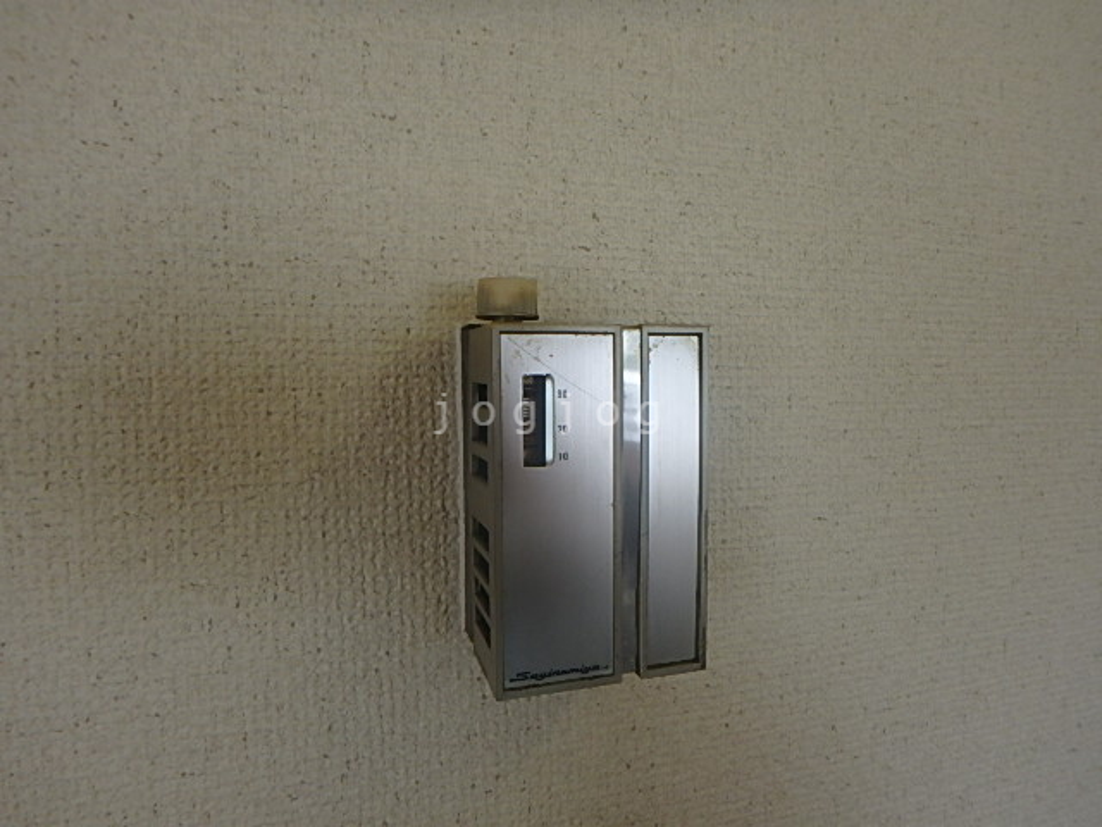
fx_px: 669
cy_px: 414
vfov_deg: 63.4
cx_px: 551
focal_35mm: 21
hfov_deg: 79.0
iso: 160
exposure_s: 1/60
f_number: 3.5
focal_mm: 3.7
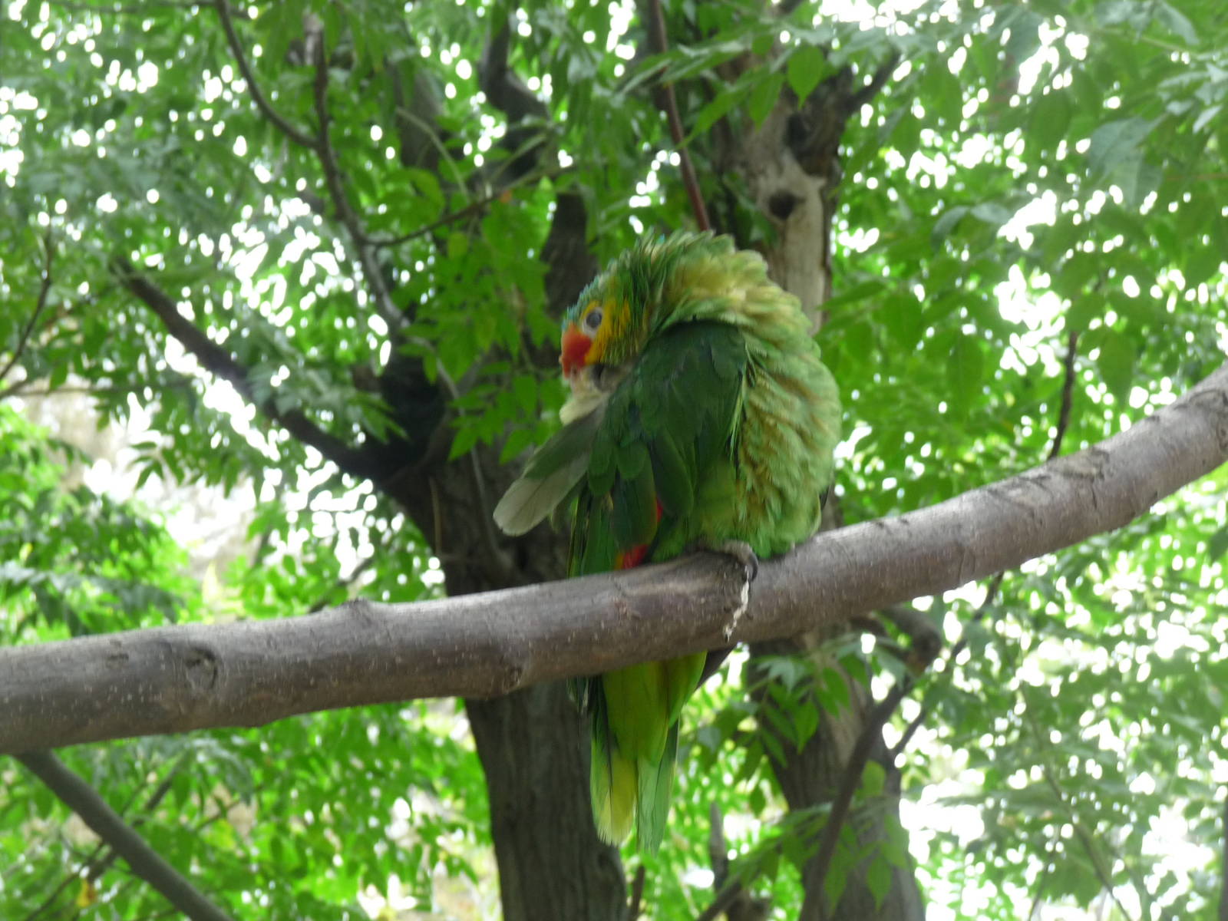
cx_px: 614
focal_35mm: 141
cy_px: 460
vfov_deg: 10.5
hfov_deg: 14.0
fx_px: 5002
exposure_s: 1/60
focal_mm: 24.1
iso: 200
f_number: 4.8
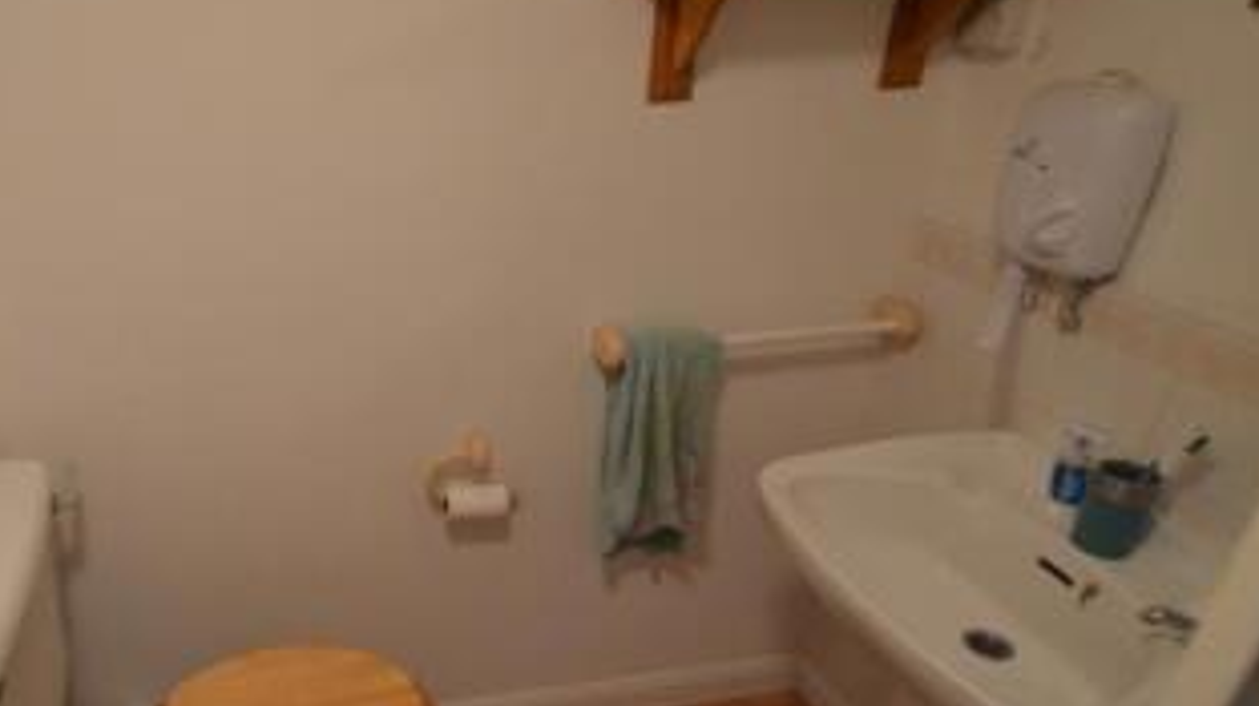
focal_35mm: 24
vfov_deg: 47.1
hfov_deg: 72.7
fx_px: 801
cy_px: 450
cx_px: 367
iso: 1800
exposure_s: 1/60
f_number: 3.5
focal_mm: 10
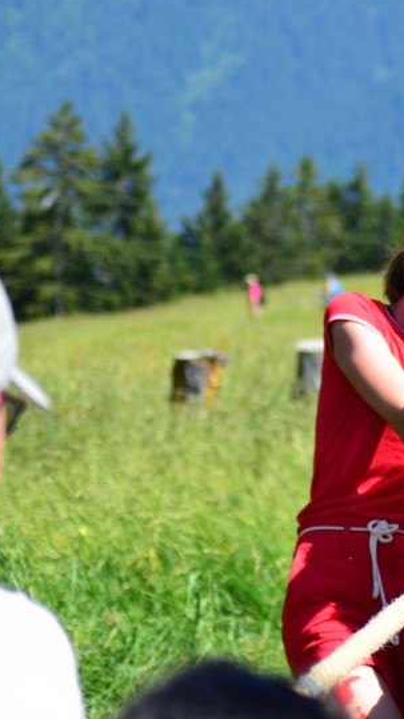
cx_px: 537
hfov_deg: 5.8
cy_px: 353
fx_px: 3982
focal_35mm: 209
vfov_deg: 10.3
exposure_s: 1/1250
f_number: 4
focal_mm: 70
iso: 250
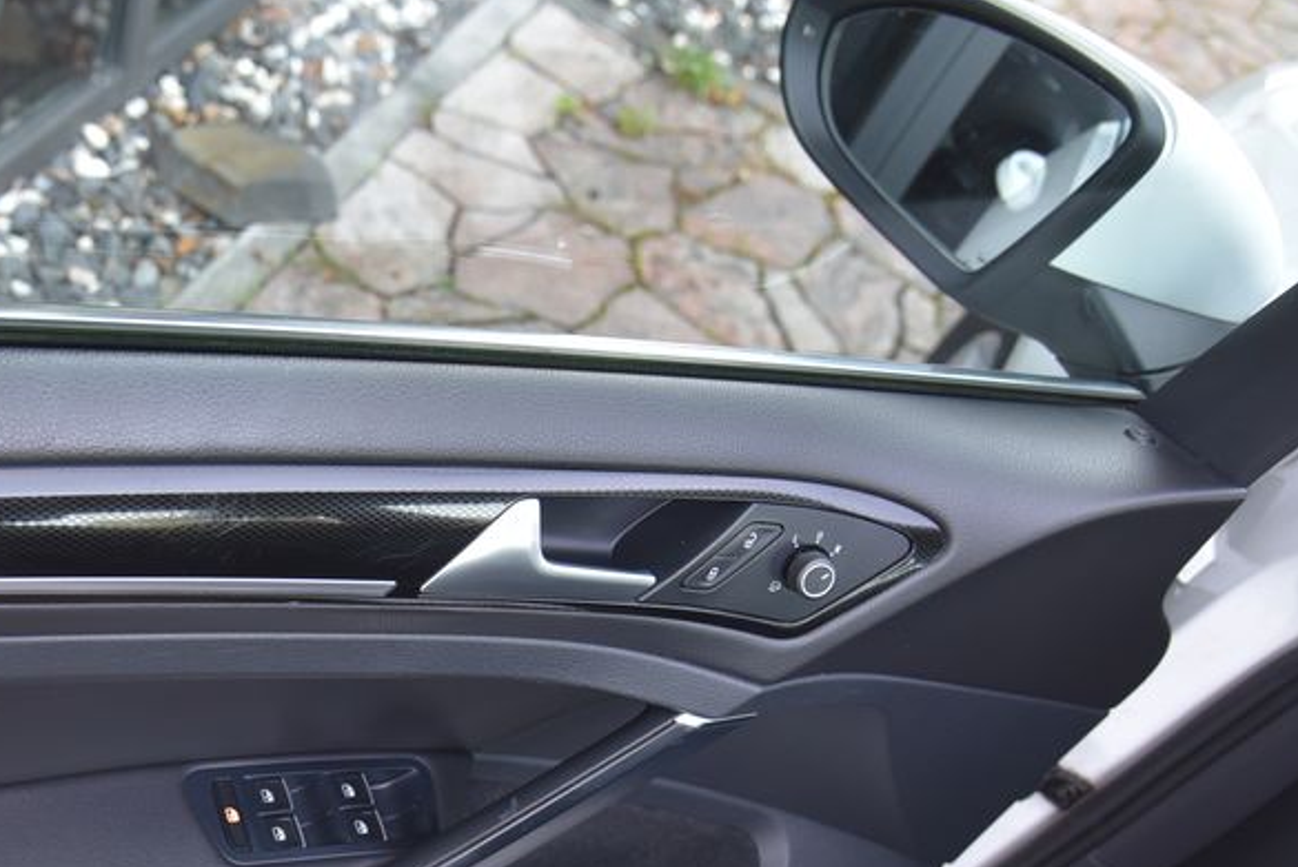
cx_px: 288
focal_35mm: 42
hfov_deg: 44.4
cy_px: 625
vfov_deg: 31.5
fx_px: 1515
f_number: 4.5
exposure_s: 1/80
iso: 500
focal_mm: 24
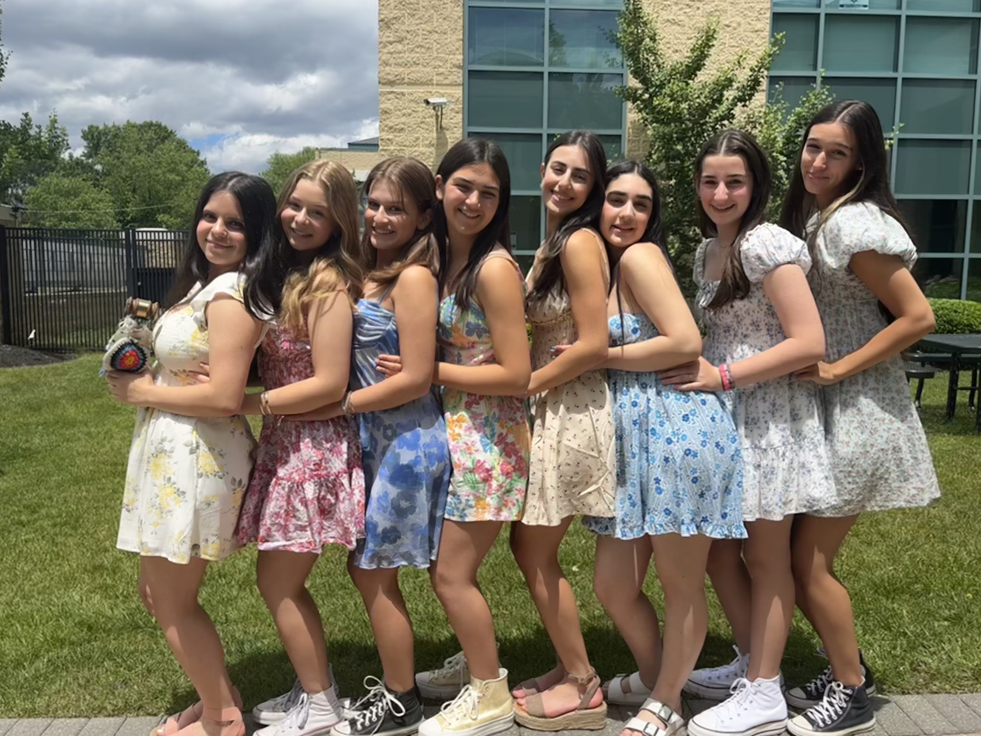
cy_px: 368
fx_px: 737
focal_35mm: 26
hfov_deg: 67.3
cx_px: 490
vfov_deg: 53.1
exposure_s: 1/3311
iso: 50
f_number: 1.6
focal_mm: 5.96
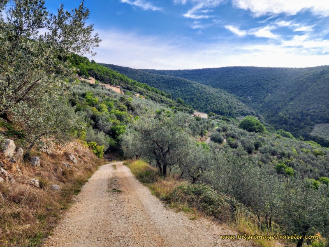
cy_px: 124
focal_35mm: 23
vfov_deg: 58.9
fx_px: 219
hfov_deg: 73.9
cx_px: 164
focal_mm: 6.4
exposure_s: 1/769
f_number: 1.8
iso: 12
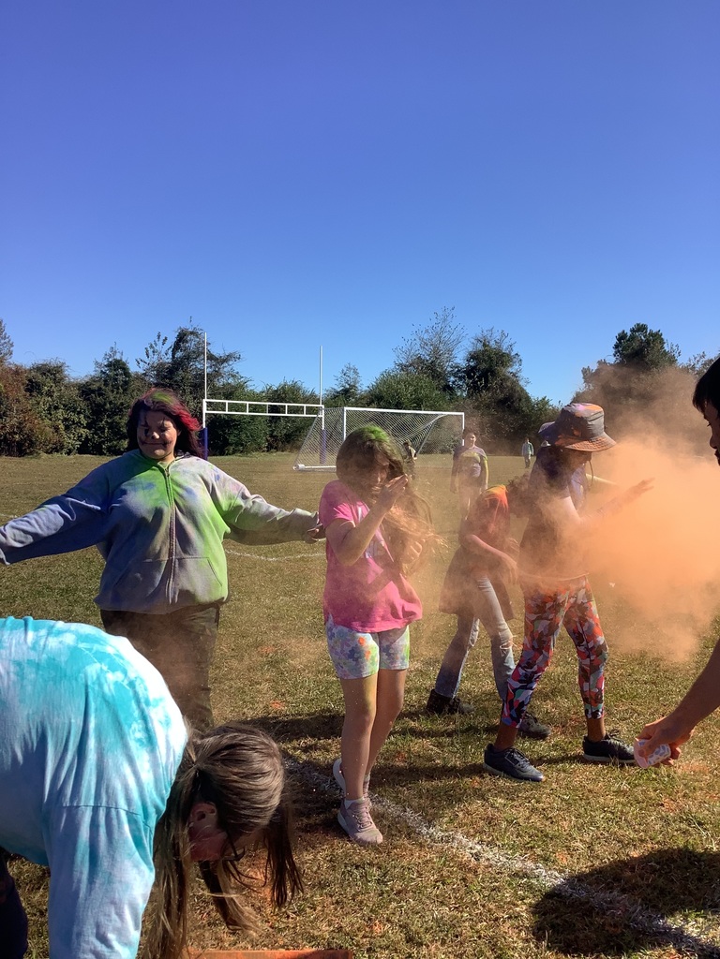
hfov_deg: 45.4
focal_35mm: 31
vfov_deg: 58.4
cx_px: 360
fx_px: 860
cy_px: 480
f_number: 2.4
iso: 25
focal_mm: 3.3
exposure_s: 1/1199
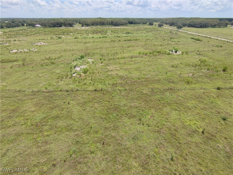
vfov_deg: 74.7
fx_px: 114
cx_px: 116
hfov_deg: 91.0
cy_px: 88
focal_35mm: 17
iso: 100
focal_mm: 17
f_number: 2.8
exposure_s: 1/1105
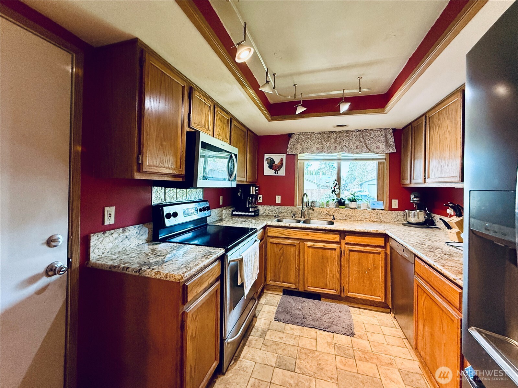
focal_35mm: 14
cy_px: 194
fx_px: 209
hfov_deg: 102.1
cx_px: 259
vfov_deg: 85.7
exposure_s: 1/62
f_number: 2.2
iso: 320
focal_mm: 2.22
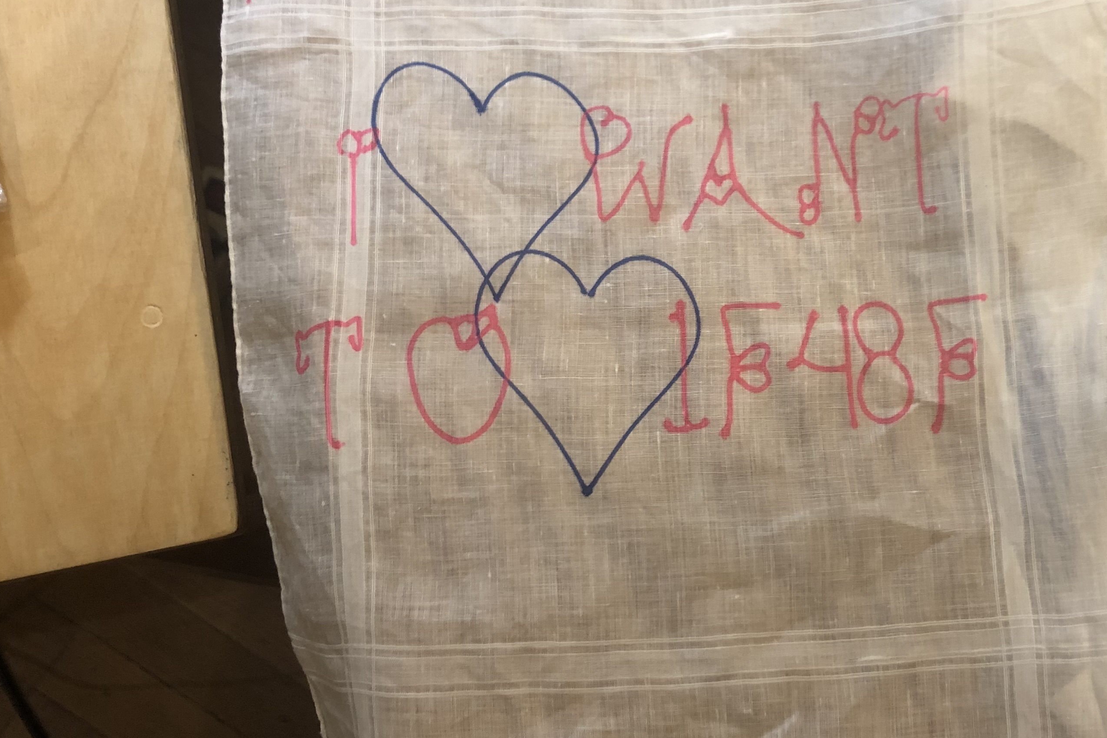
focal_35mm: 46
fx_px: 1414
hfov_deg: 42.2
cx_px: 736
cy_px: 285
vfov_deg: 29.2
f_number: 1.8
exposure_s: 1/17
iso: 50
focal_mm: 3.99
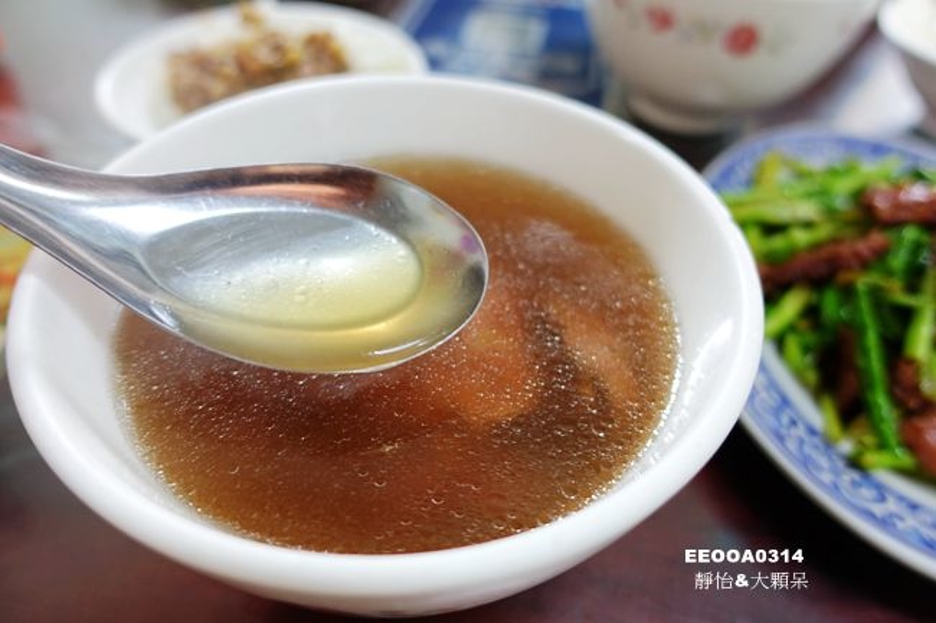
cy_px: 312
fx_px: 624
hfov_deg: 73.8
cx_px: 468
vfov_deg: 53.1
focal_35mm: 24
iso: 125
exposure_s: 1/30
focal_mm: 8.8
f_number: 1.8
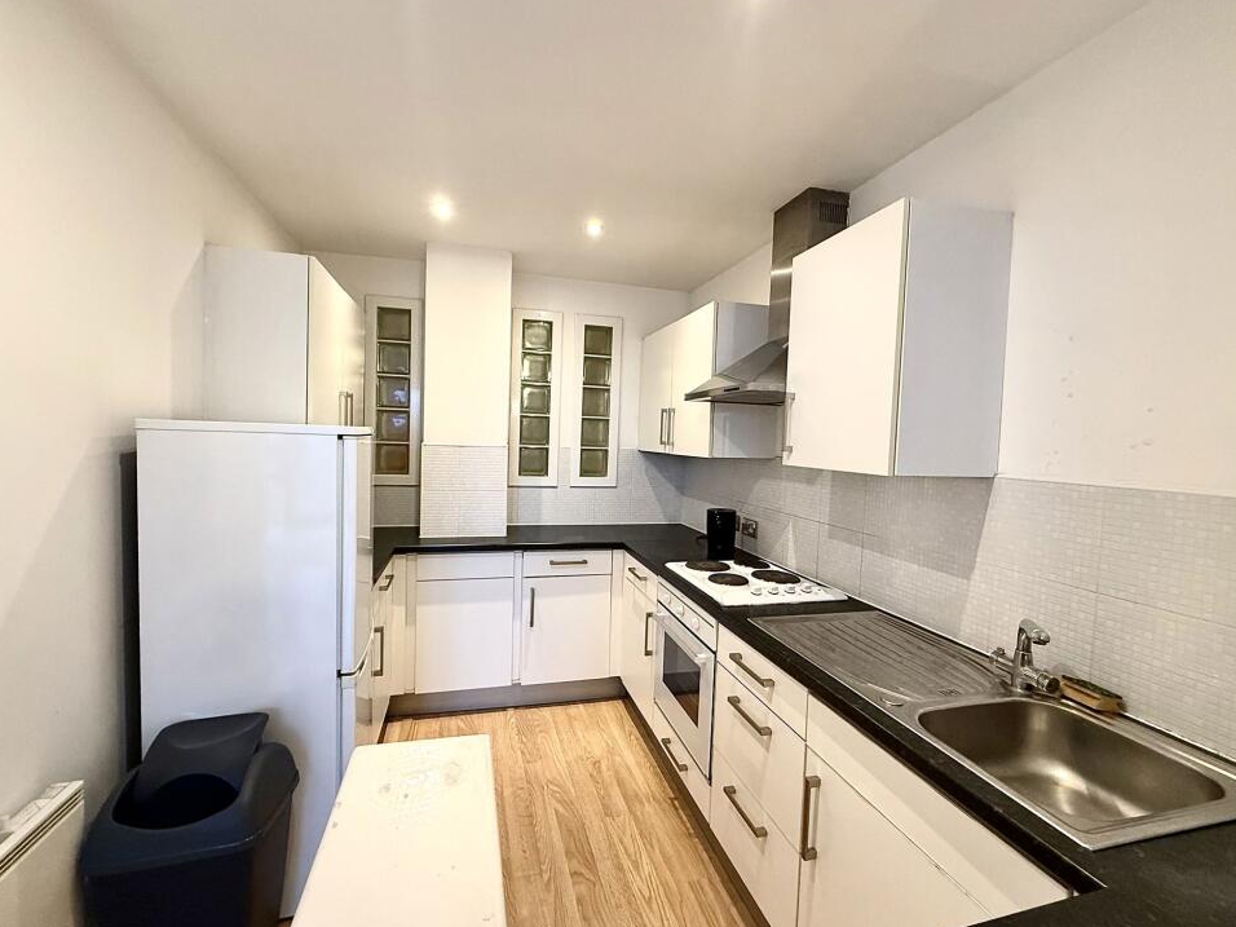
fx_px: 536
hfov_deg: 98.2
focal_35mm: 15
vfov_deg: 81.7
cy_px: 458
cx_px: 605
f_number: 2.2
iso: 320
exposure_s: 1/50
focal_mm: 2.22
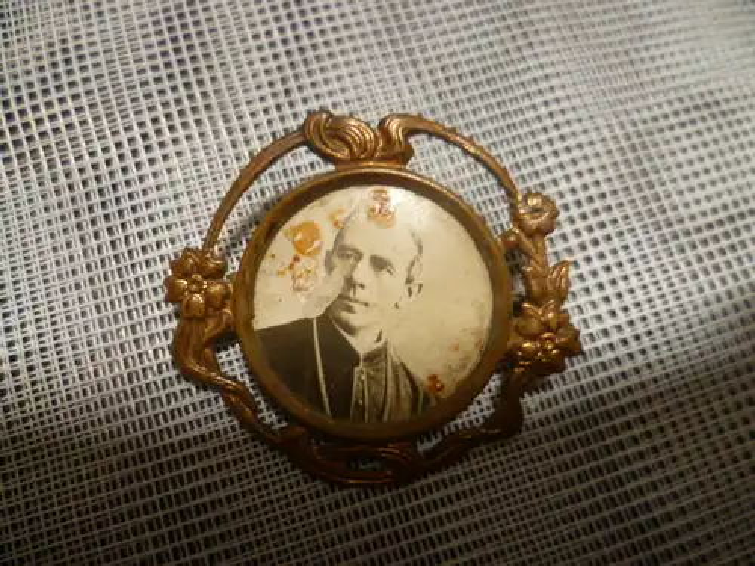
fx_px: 611
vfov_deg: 49.7
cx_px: 378
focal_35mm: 28
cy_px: 283
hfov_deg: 63.4
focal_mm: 5
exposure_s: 1/30
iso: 320
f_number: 2.8
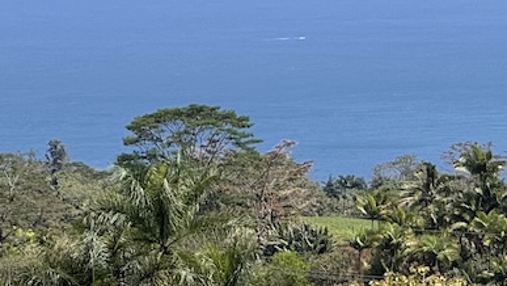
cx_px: 504
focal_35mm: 405
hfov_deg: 5.3
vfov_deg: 3.0
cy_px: 14
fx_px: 5447
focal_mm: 15.66
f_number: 2.8
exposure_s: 1/1613
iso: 50
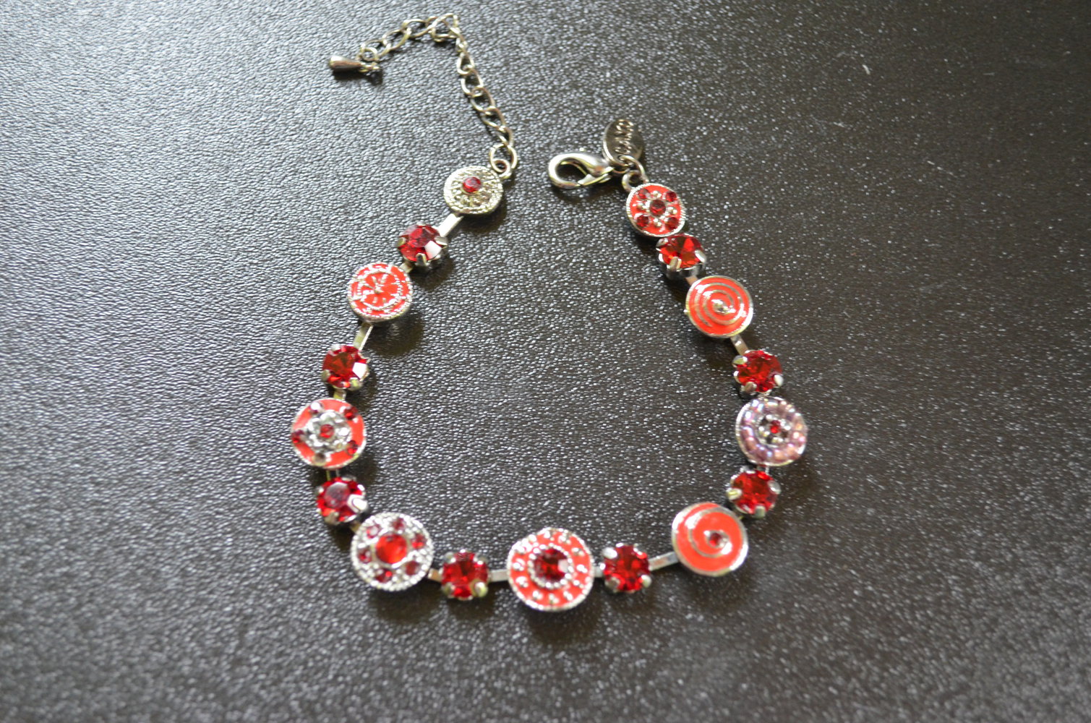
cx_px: 546
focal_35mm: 44
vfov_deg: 30.7
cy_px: 362
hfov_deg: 45.0
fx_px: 1316
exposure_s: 1/10
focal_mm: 29
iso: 1600
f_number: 4.5
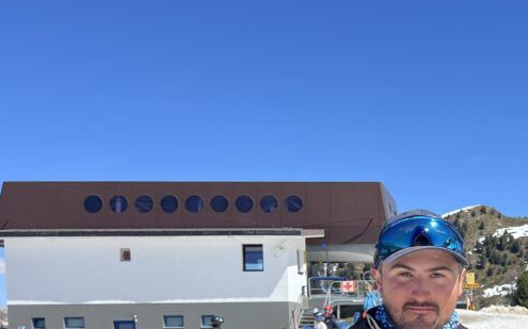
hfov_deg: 32.5
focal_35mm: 57
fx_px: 820
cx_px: 540
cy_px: 367
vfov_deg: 21.5
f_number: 1.5
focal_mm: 5.7
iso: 50
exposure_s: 1/4444
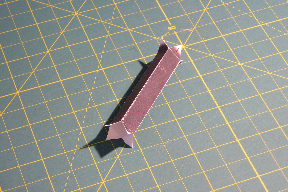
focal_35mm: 108
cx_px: 144
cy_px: 83
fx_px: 864
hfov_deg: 18.9
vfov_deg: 12.7
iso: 200
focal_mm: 17
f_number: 4.9
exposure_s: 1/2.7
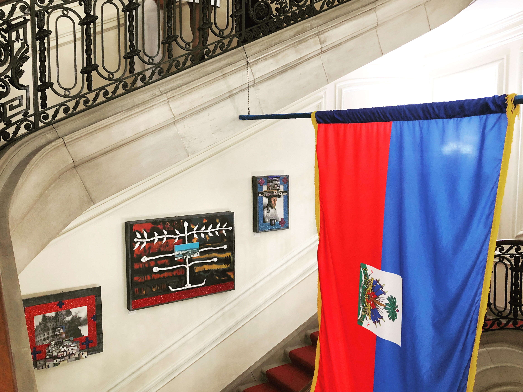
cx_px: 245
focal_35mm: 30
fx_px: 453
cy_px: 194
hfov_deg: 59.9
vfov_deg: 46.8
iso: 100
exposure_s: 1/13
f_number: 1.8
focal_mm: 3.99
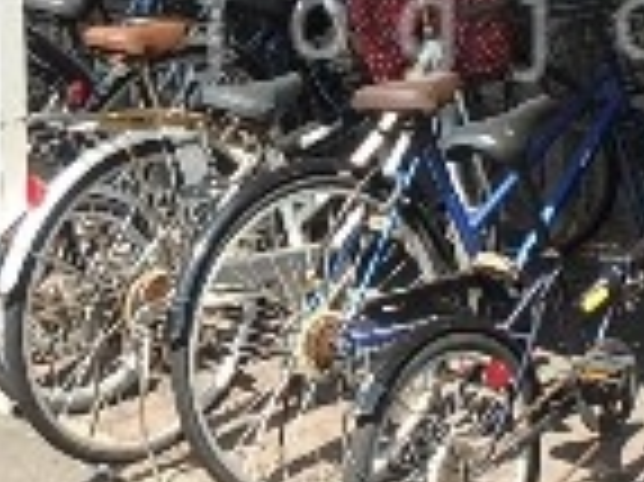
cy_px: 27
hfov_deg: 20.7
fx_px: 1747
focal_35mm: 94
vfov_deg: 15.5
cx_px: 495
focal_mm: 3.7
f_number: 3.5
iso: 125
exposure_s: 1/500
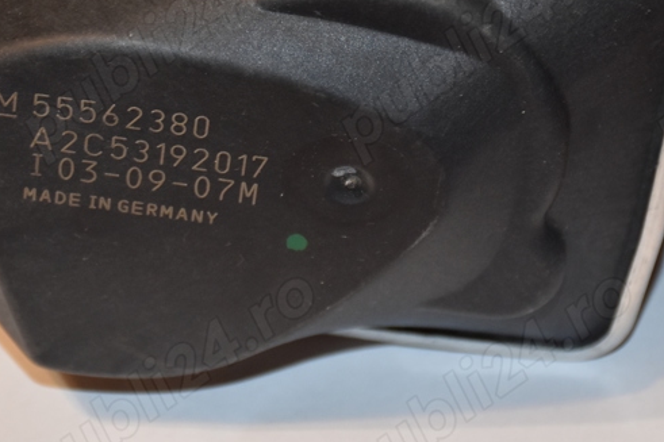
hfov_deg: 12.0
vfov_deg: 8.0
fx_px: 3153
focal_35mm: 171
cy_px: 8
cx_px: 326
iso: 1000
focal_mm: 56
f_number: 4.8
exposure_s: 1/60
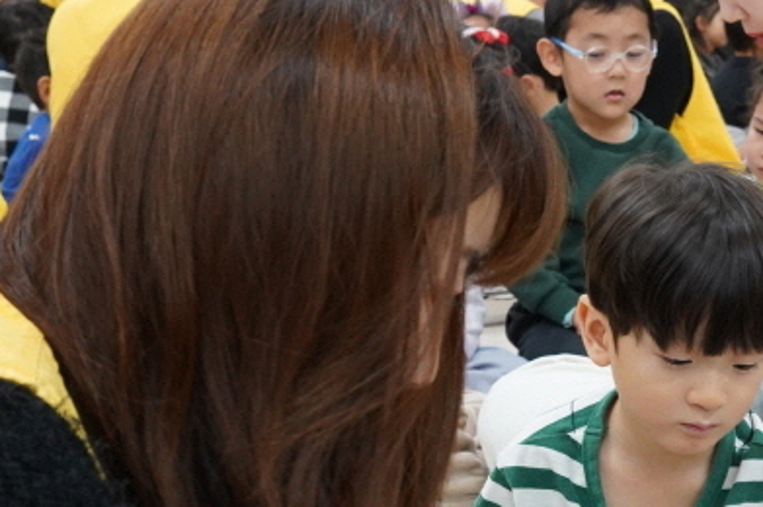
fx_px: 1821
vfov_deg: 15.5
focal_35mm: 86
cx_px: 724
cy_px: 523
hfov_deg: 22.9
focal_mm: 28
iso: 2500
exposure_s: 1/60
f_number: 6.3
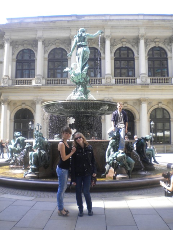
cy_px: 115
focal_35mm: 35
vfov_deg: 52.6
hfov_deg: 40.7
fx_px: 233
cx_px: 86
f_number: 4.6
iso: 113
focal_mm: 6.3
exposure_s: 1/162
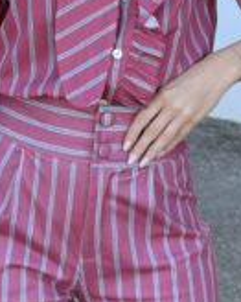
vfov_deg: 24.5
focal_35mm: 76
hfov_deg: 20.1
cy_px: 38
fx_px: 678
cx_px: 101
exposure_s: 1/955
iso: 100
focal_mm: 6.76
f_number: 1.78
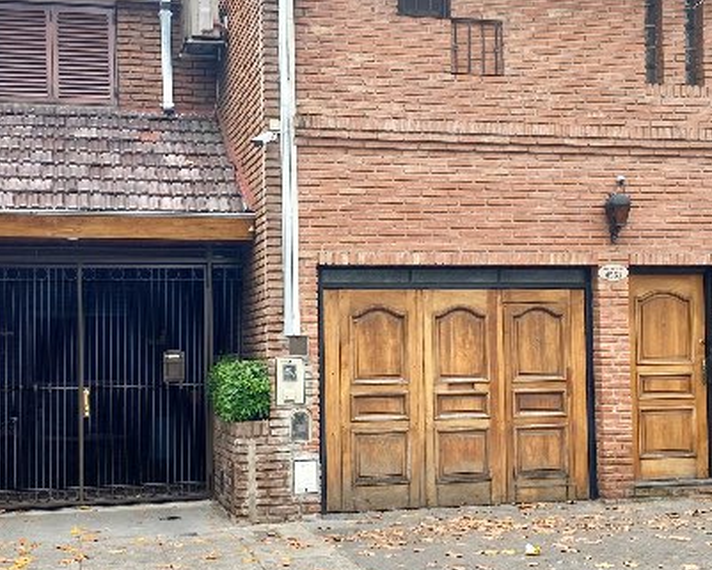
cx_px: 387
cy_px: 338
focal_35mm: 57
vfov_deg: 26.6
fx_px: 1201
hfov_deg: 33.0
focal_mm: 4.25
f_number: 1.8
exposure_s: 1/233
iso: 32
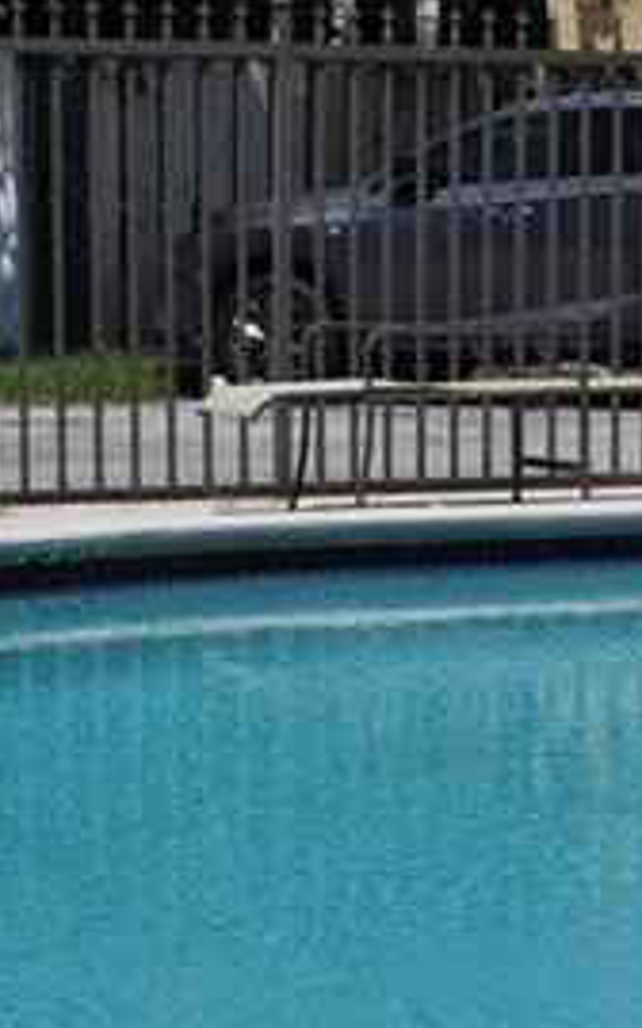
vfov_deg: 14.4
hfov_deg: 8.8
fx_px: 4061
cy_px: 696
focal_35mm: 145
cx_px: 1059
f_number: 11
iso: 200
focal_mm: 32
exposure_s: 1/500
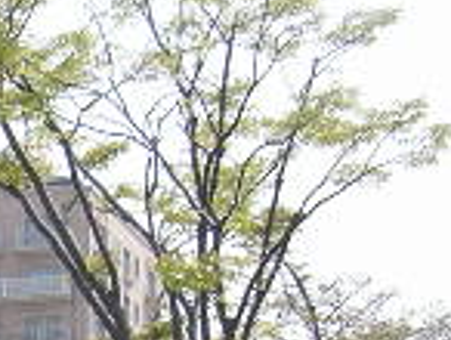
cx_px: -275
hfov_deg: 11.5
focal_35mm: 162
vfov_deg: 8.7
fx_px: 2114
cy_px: 668
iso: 50
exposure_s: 1/400
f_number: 2.8
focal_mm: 5.7
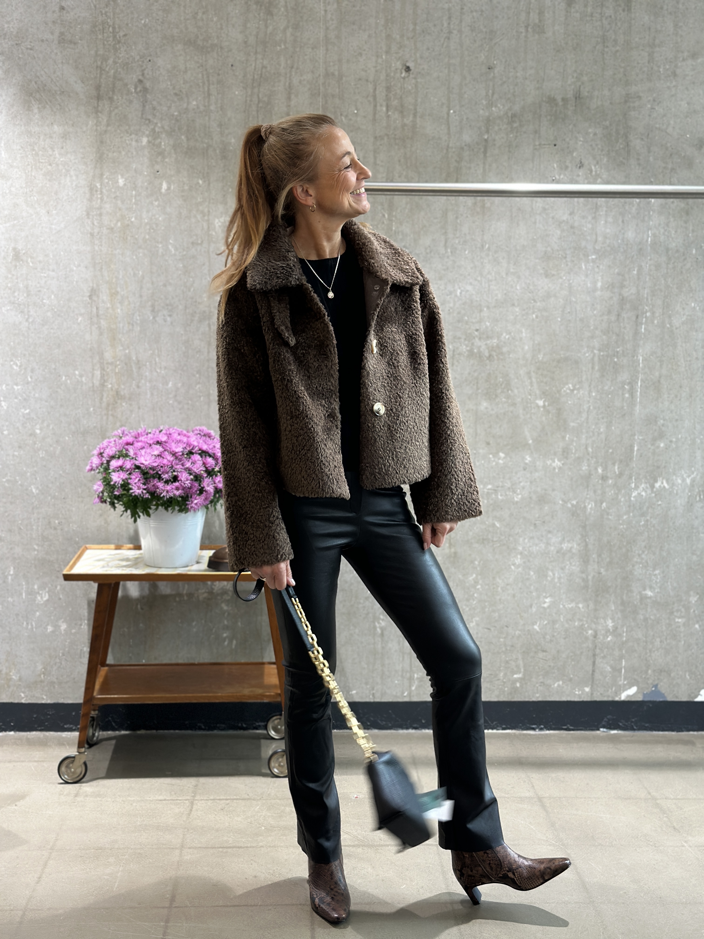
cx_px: 352
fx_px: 1302
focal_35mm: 48
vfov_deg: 39.7
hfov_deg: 30.3
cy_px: 470
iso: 160
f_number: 1.78
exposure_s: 1/100
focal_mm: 6.86
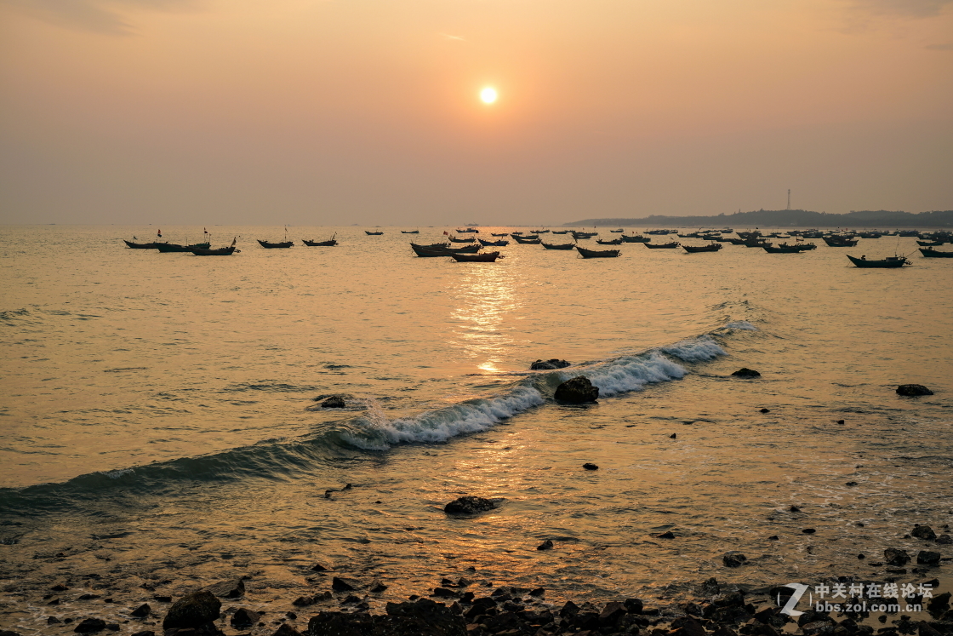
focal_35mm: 47
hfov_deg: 41.9
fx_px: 1244
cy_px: 318
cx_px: 476
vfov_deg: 28.7
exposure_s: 1/200
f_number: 7.1
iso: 100
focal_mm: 47
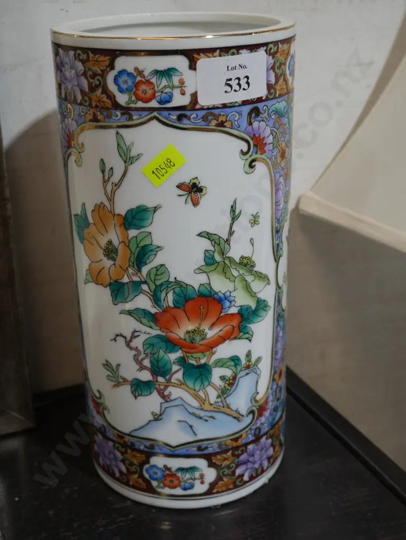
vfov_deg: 38.2
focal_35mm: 50
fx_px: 781
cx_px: 203
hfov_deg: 29.1
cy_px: 270
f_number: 5.3
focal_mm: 25
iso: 400
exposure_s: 1/60
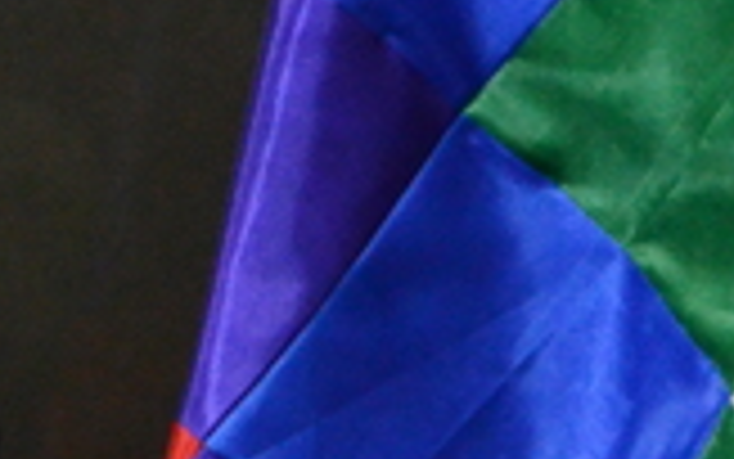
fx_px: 18310
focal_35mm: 915
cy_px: 837
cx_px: 16
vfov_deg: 1.4
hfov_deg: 2.3
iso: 3200
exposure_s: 1/100
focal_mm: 98
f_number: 5.6
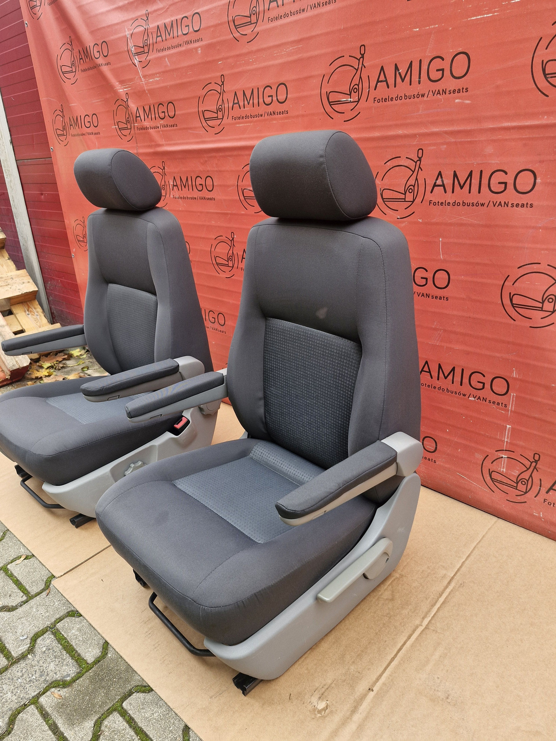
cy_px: 370
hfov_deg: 58.9
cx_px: 278
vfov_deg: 73.9
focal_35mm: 23
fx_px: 493
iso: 50
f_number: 1.8
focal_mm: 5.54
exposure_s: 1/123
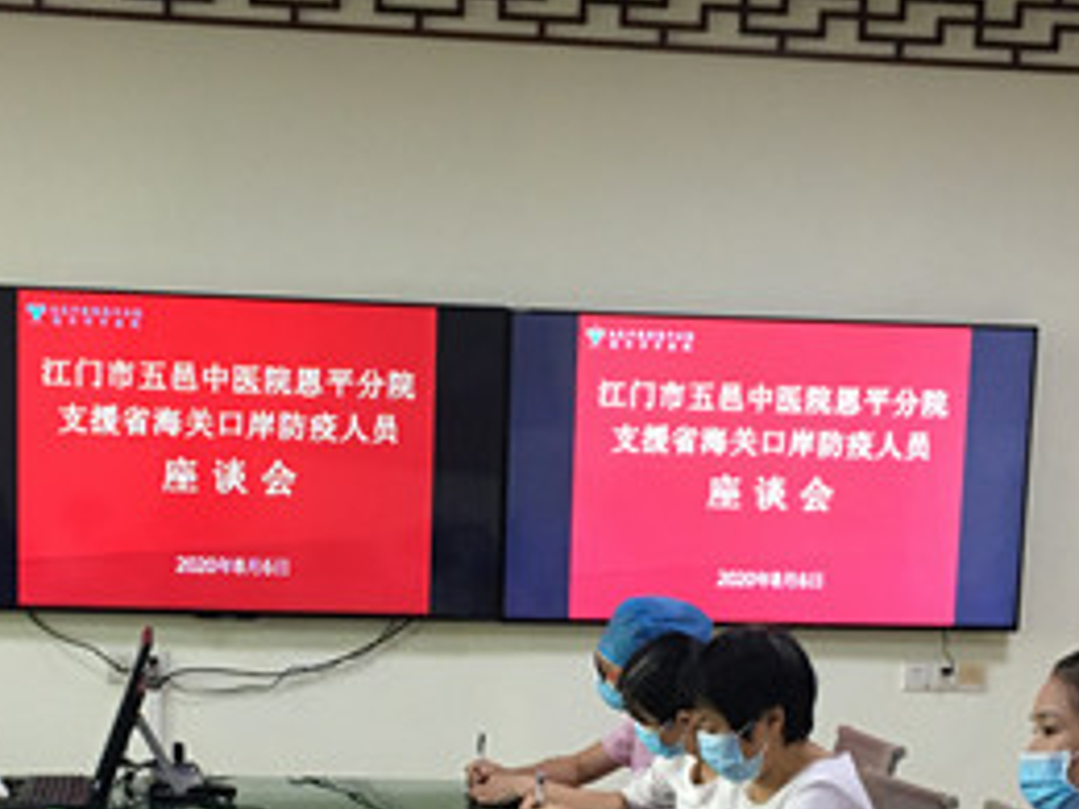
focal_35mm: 67
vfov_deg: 21.4
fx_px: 2088
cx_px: 486
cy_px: 755
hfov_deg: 29.0
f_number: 2.2
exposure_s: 1/33
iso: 160
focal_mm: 4.15
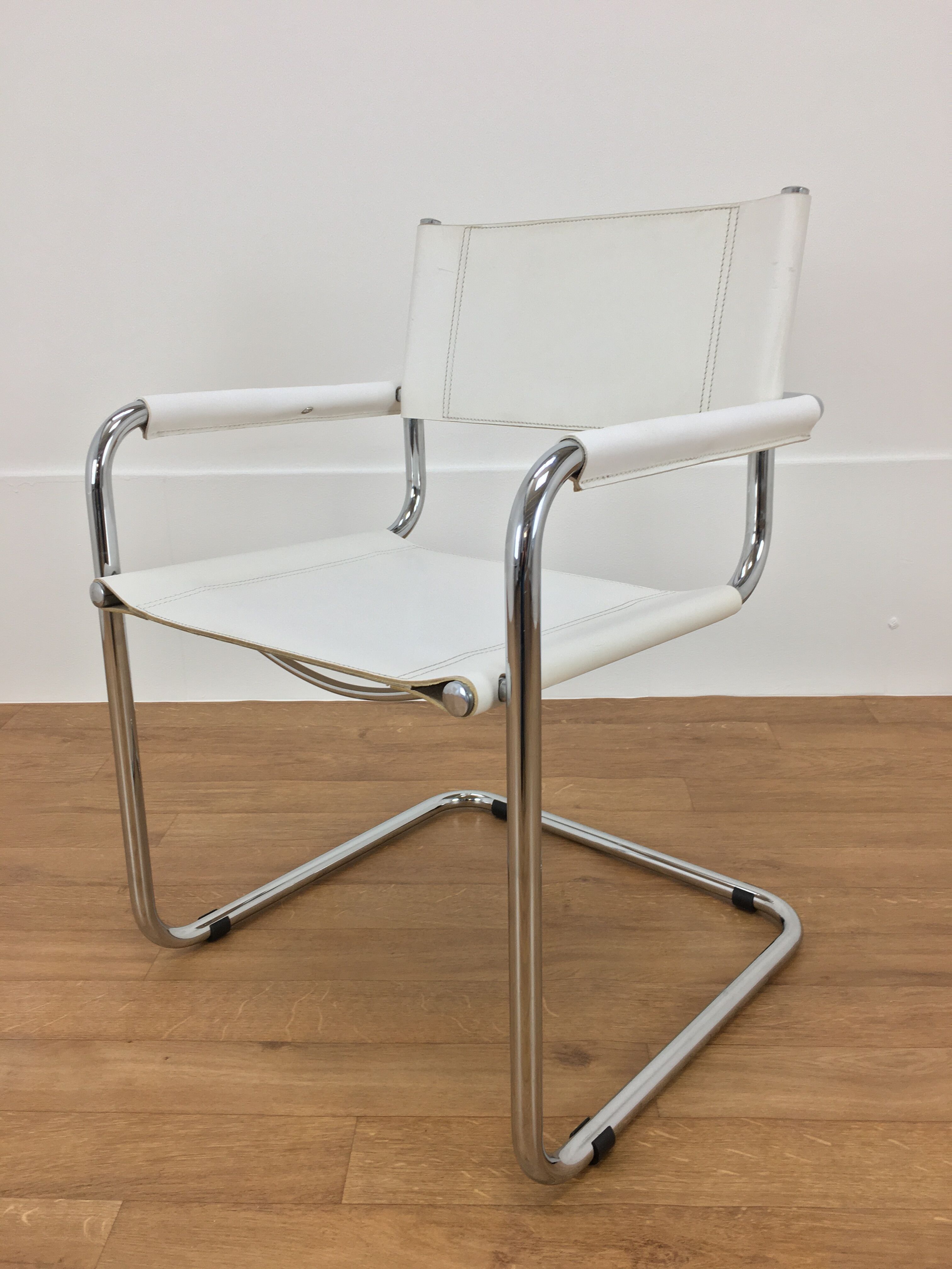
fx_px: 1063
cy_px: 634
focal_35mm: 29
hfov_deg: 48.2
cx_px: 476
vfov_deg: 61.7
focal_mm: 4.15
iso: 32
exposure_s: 1/33
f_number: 2.2
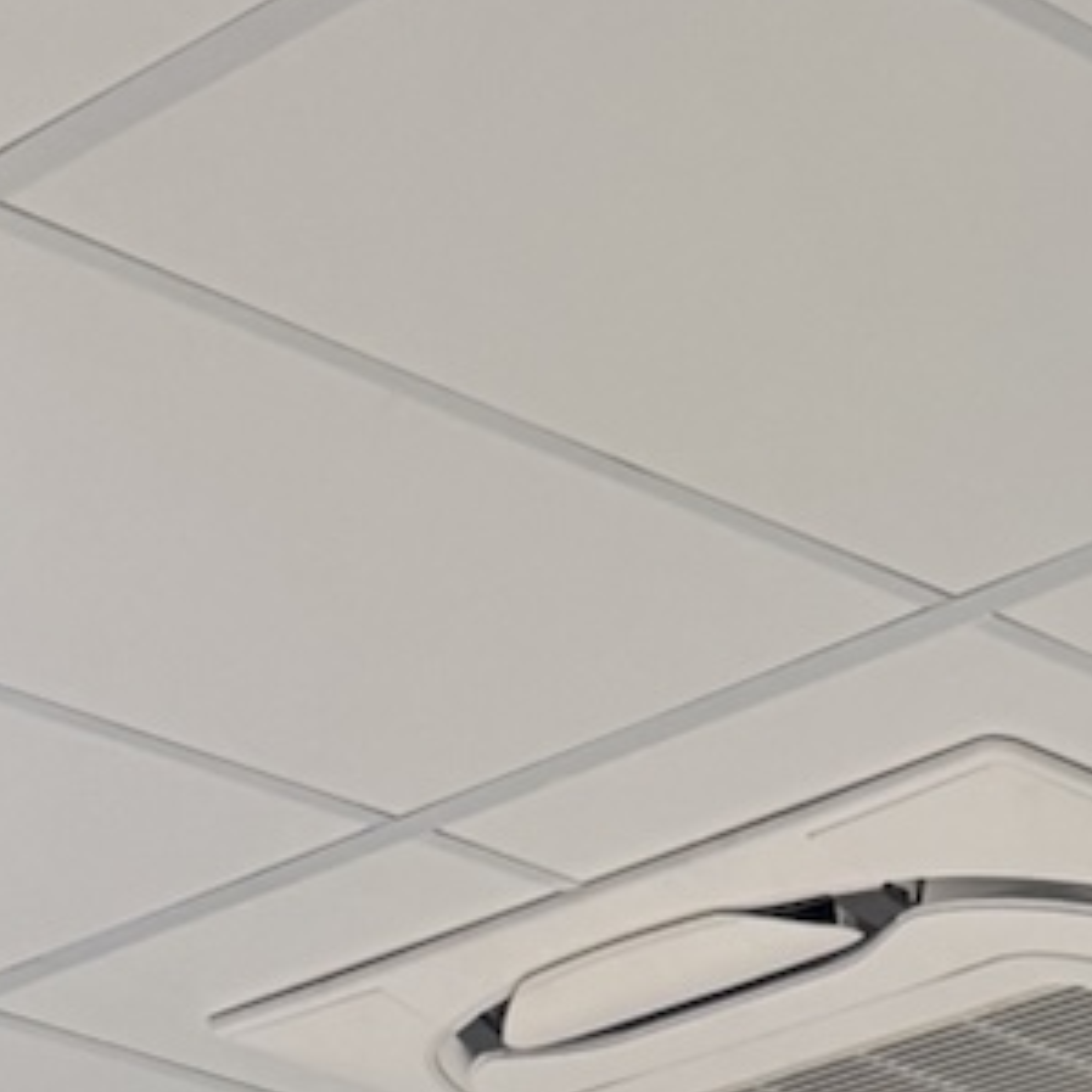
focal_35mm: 142
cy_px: 3166
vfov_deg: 9.7
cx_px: 2692
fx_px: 5068
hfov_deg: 10.5
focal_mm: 6.76
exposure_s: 1/71
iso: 160
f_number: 1.78
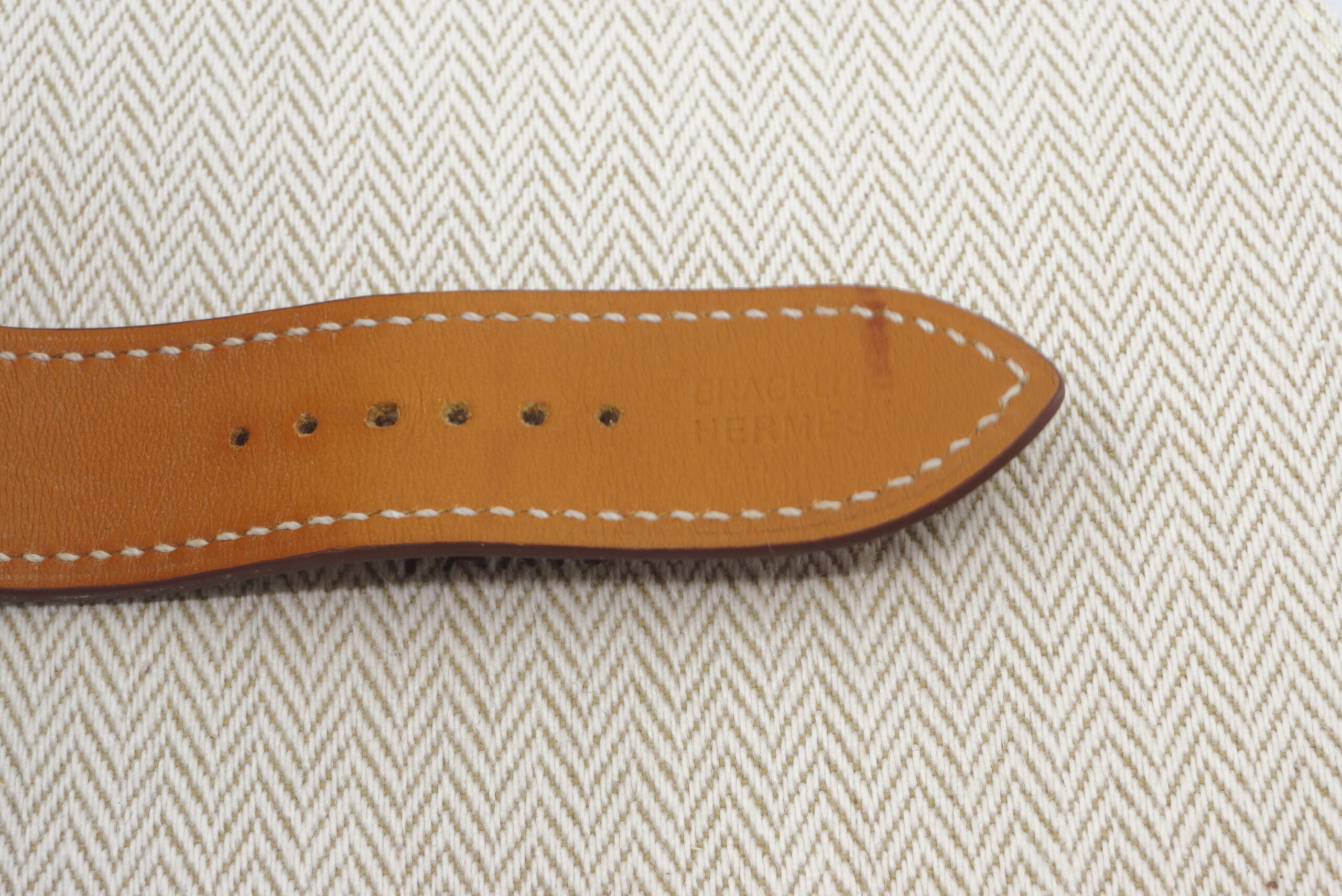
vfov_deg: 16.6
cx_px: 671
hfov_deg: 24.6
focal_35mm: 82
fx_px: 3077
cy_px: 448
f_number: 22
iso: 200
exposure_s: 1/3
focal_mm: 55
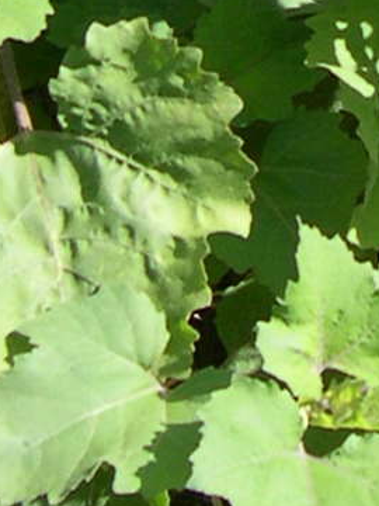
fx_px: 3080
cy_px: -647
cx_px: 460
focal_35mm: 211
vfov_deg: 8.7
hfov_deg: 7.0
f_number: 2.8
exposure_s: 1/490
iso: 100
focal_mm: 8
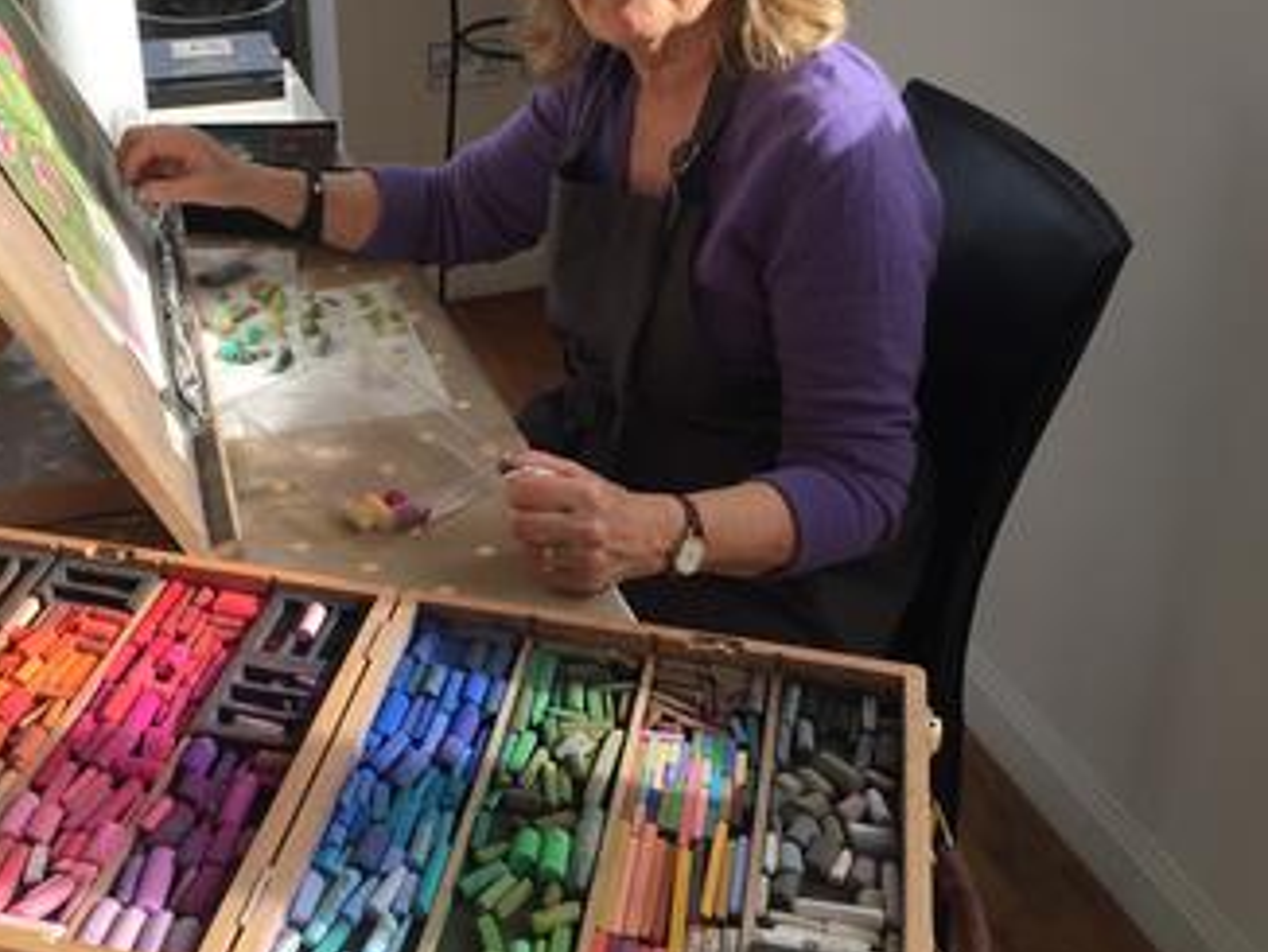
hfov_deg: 46.4
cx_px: 475
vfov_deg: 35.9
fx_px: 1466
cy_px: 389
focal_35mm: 40
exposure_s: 1/395
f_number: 2.2
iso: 32
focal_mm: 4.15
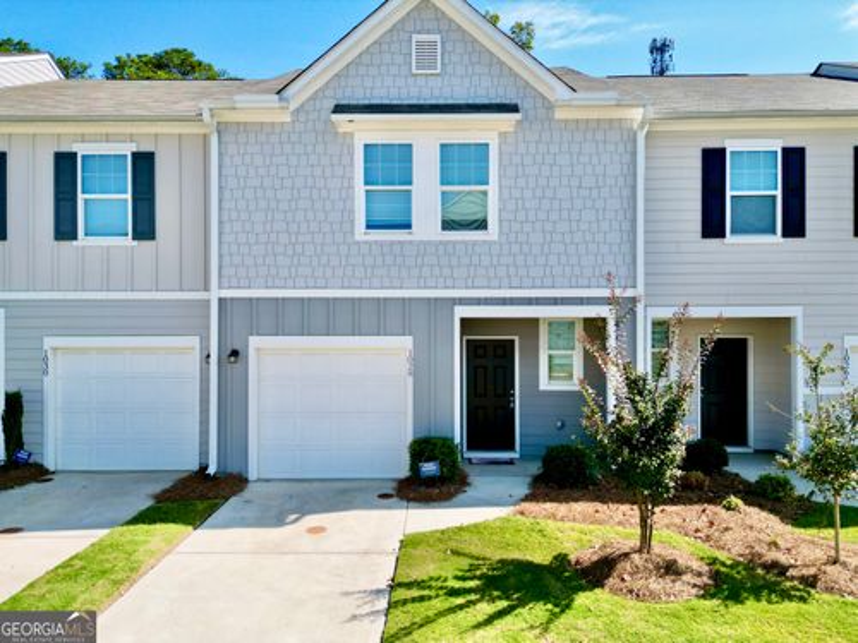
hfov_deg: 71.6
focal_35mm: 24
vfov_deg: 56.8
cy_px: 322
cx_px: 429
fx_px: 595
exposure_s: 1/2500
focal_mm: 6.72
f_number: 1.7
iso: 200
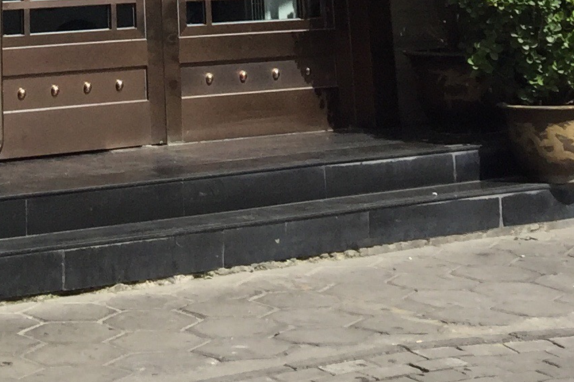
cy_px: -673
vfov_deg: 9.7
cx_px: 75
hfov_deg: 17.4
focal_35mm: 116
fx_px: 1849
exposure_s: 1/1980
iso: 32
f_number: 2.2
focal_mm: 4.15
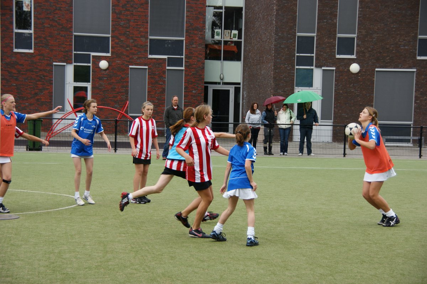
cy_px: 142
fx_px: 1067
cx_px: 214
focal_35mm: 90
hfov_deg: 22.6
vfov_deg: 15.2
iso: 160
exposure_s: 1/320
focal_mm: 60
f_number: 5.6
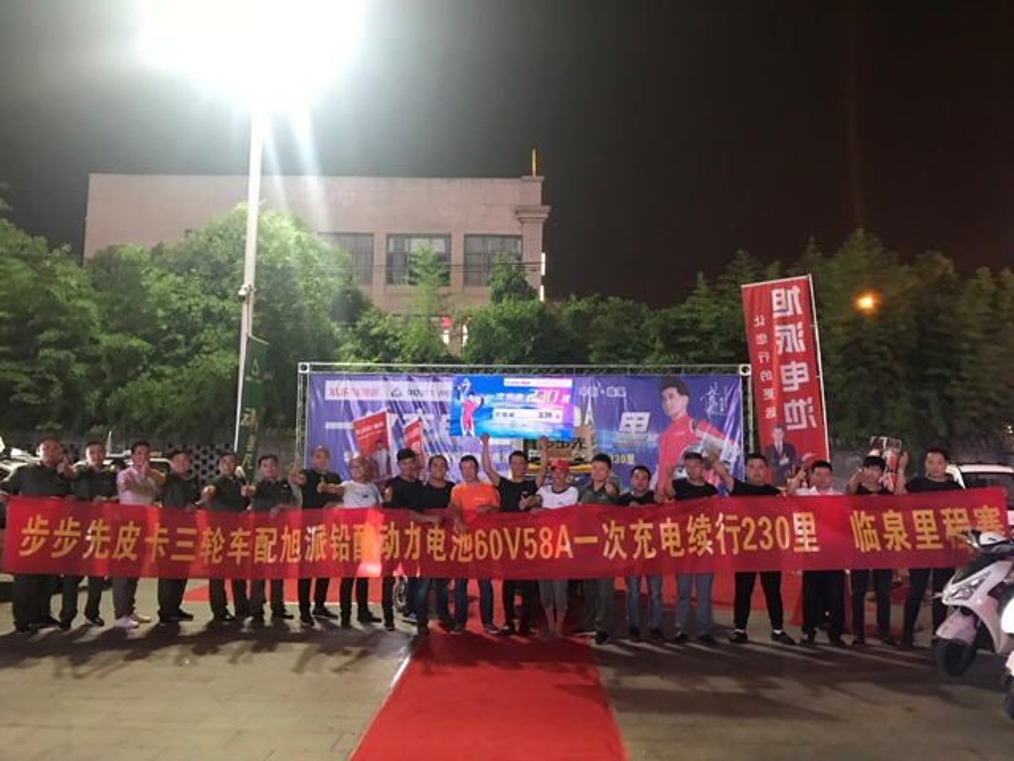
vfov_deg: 49.7
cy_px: 380
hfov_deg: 63.4
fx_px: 820
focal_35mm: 28
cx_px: 507
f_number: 1.8
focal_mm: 3.99
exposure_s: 1/9
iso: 100
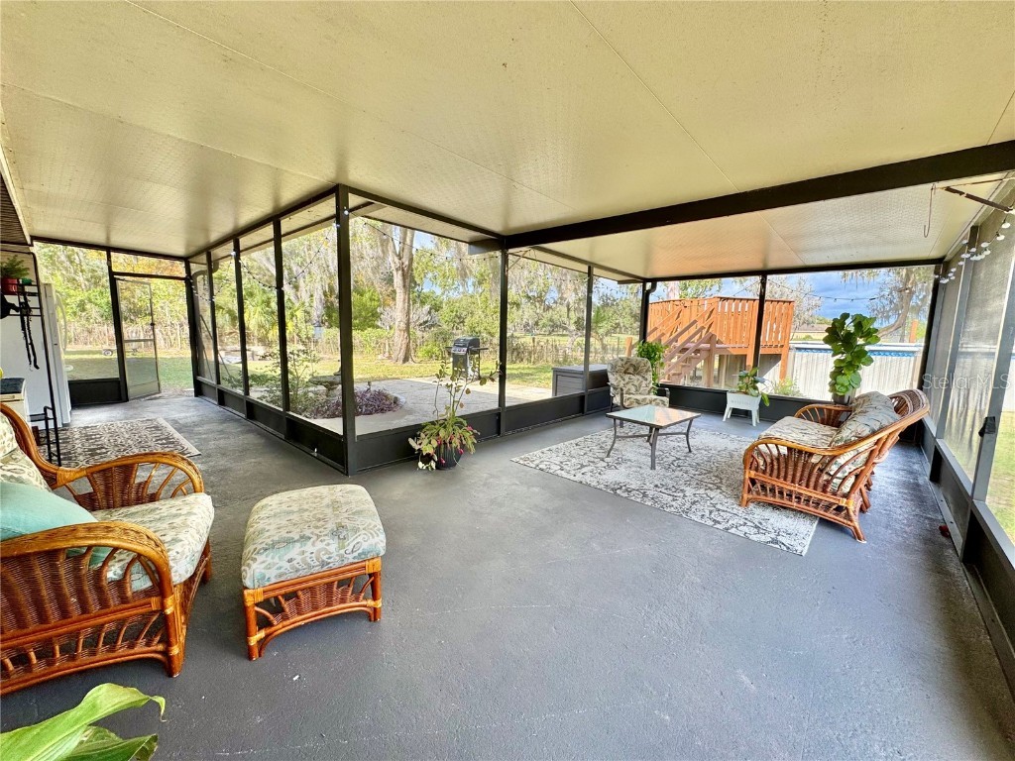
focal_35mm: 14
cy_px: 380
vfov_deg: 85.7
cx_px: 508
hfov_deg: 102.1
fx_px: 411
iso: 40
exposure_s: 1/190
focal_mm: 2.22
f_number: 2.2
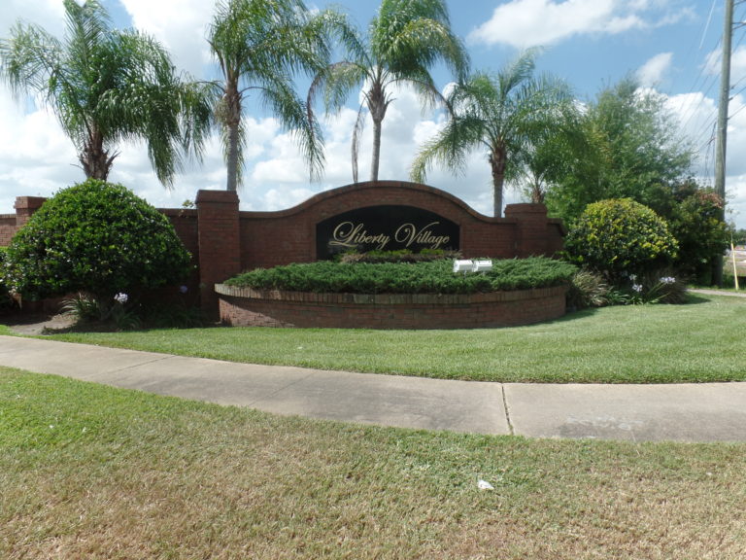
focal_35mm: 23
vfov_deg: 58.9
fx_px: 496
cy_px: 280
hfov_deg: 73.9
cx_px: 373
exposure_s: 1/750
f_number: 3.5
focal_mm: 4.1
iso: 80
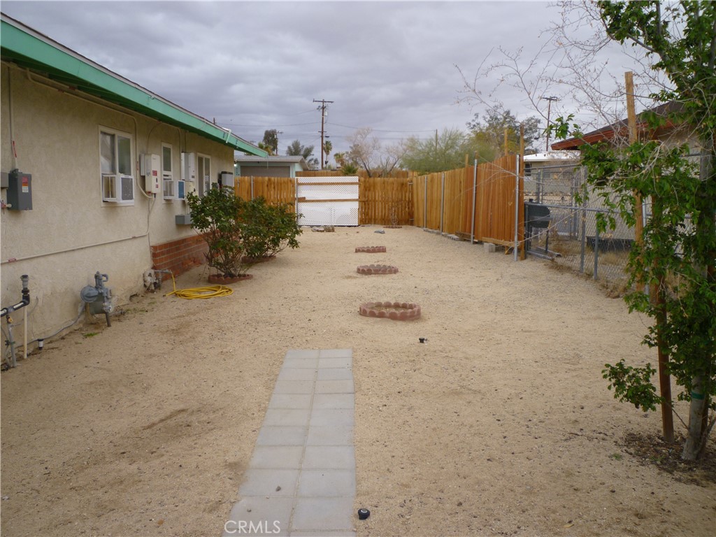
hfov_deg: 61.7
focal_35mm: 29
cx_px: 358
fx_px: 600
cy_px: 268
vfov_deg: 48.2
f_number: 3.3
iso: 80
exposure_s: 1/400
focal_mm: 5.2
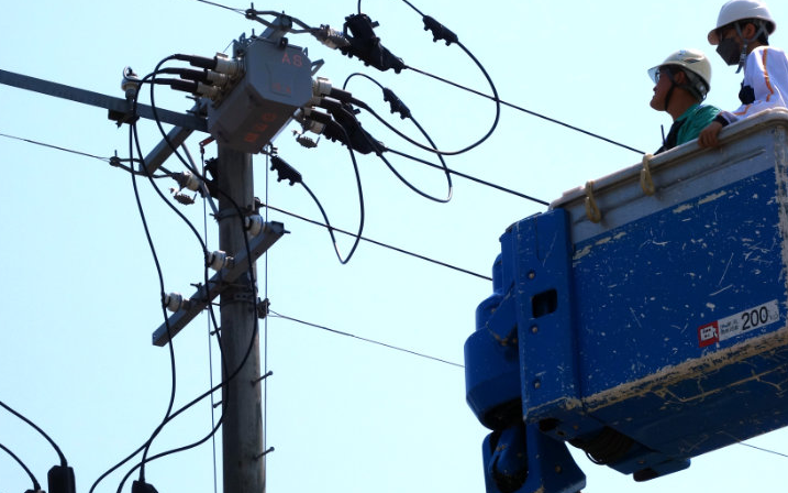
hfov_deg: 14.4
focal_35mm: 145
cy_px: 259
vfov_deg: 9.0
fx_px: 3114
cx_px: 362
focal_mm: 31.5
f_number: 8
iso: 125
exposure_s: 1/800
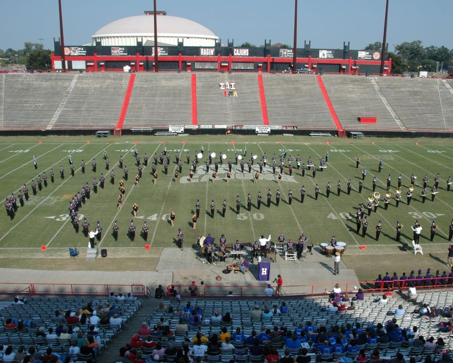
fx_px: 456
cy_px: 182
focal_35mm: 34
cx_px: 248
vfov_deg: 43.4
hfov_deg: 52.8
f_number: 9
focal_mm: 20
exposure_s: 1/320
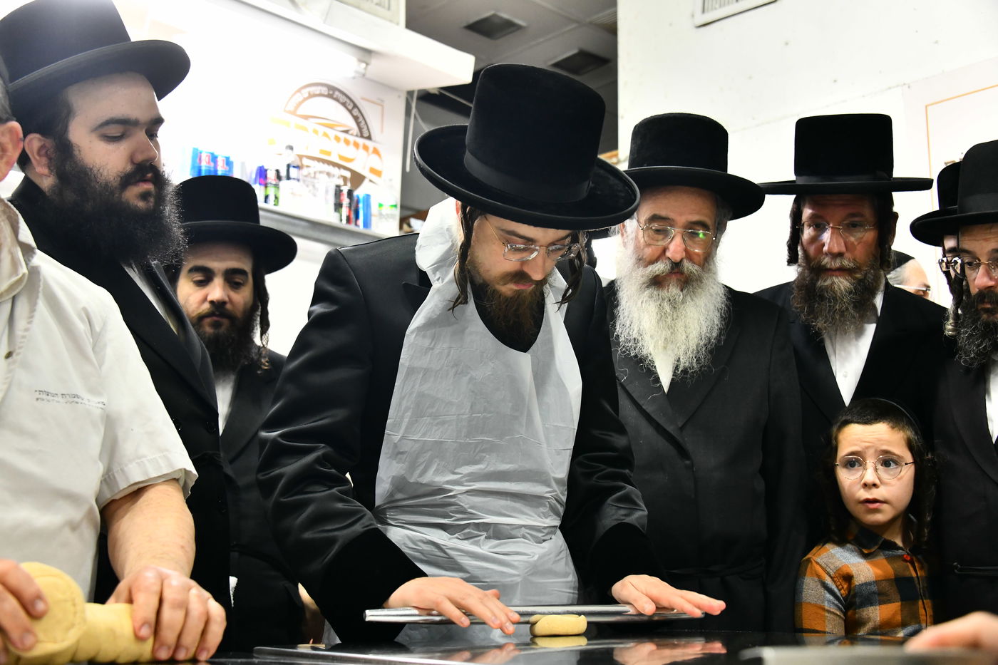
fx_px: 1247
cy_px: 332
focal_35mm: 45
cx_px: 499
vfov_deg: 29.9
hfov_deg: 43.6
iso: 1600
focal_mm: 45
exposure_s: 1/125
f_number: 5
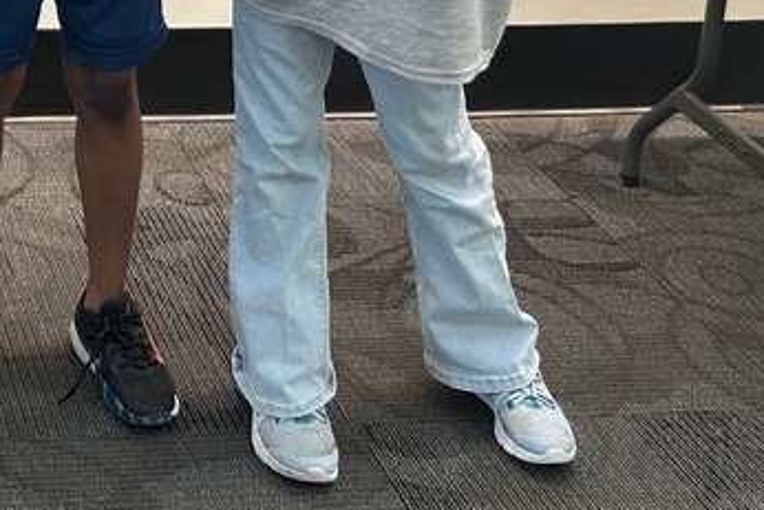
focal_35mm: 80
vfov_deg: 15.7
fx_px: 1698
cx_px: -108
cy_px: -252
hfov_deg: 23.5
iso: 80
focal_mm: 5.7
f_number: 1.5
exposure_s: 1/60
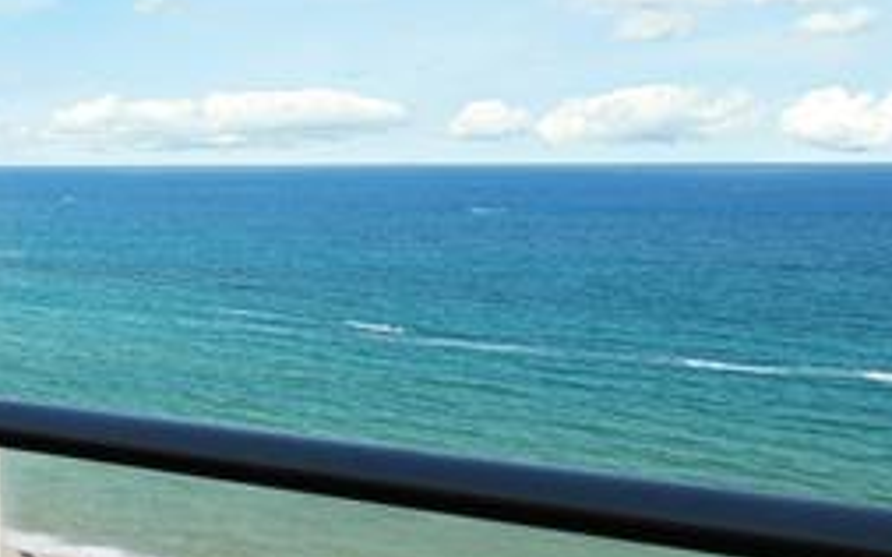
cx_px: -487
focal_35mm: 45
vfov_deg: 28.6
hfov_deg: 27.6
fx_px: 1094
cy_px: 247
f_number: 8
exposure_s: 1/400
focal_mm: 14
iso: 200
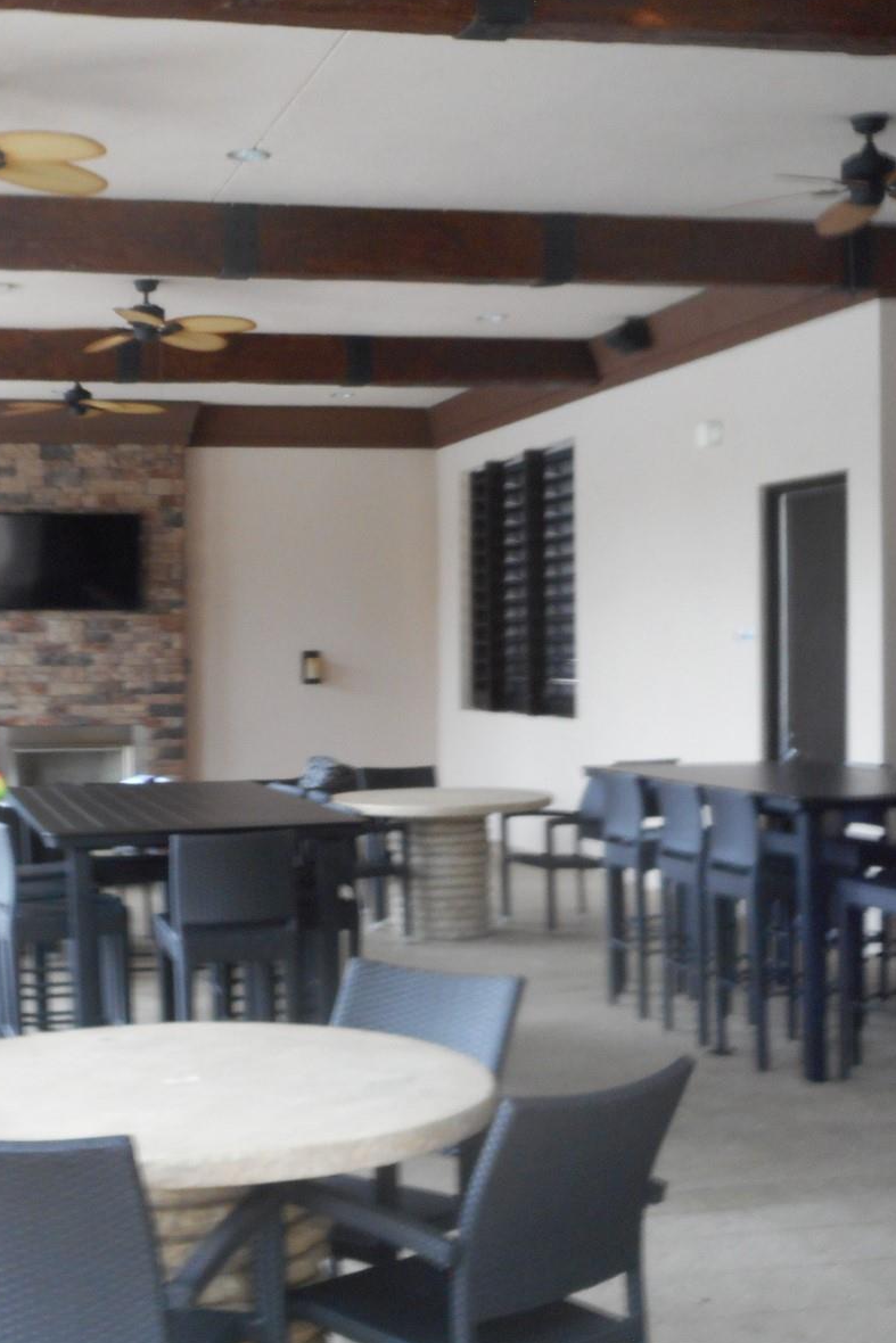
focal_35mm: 55
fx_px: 2053
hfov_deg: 24.3
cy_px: 667
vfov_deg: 36.2
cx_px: 206
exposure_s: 1/30
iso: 250
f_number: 4.5
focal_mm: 6.9
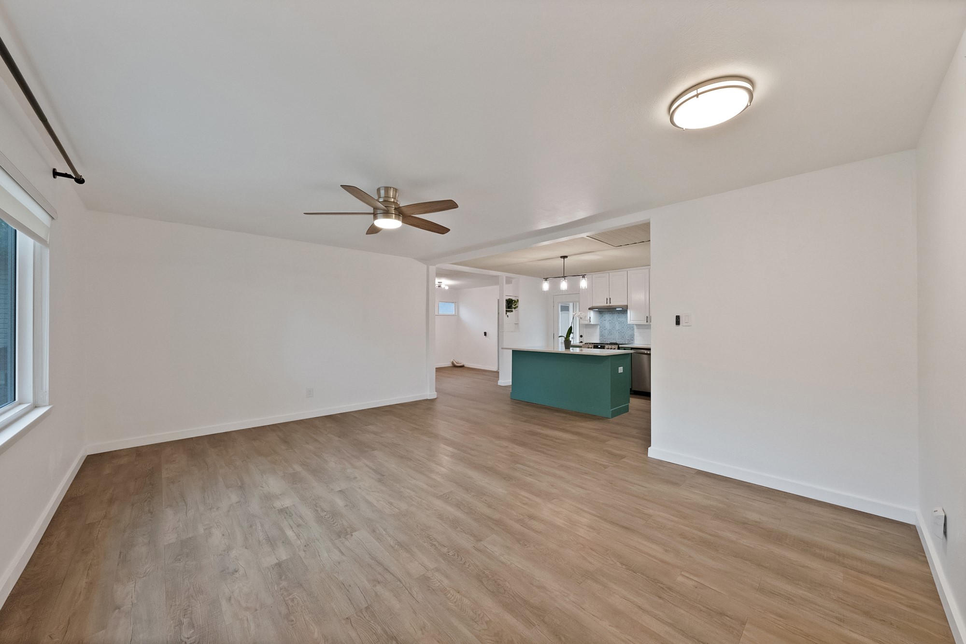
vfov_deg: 90.0
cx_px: 483
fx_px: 322
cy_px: 322
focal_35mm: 12
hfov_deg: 112.6
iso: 12800
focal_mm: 12
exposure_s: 1/30
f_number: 9
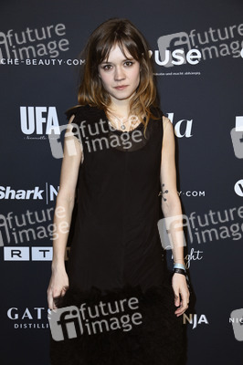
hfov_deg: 23.3
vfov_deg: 34.5
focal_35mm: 58
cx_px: 122
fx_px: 588
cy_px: 182
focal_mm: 58
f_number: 5.6
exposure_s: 1/250
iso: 800
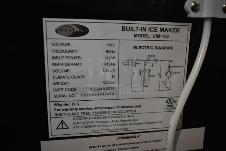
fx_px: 189
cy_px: 76
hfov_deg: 61.9
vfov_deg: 43.7
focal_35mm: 30
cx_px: 113
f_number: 3.8
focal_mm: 20
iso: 200
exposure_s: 1/30
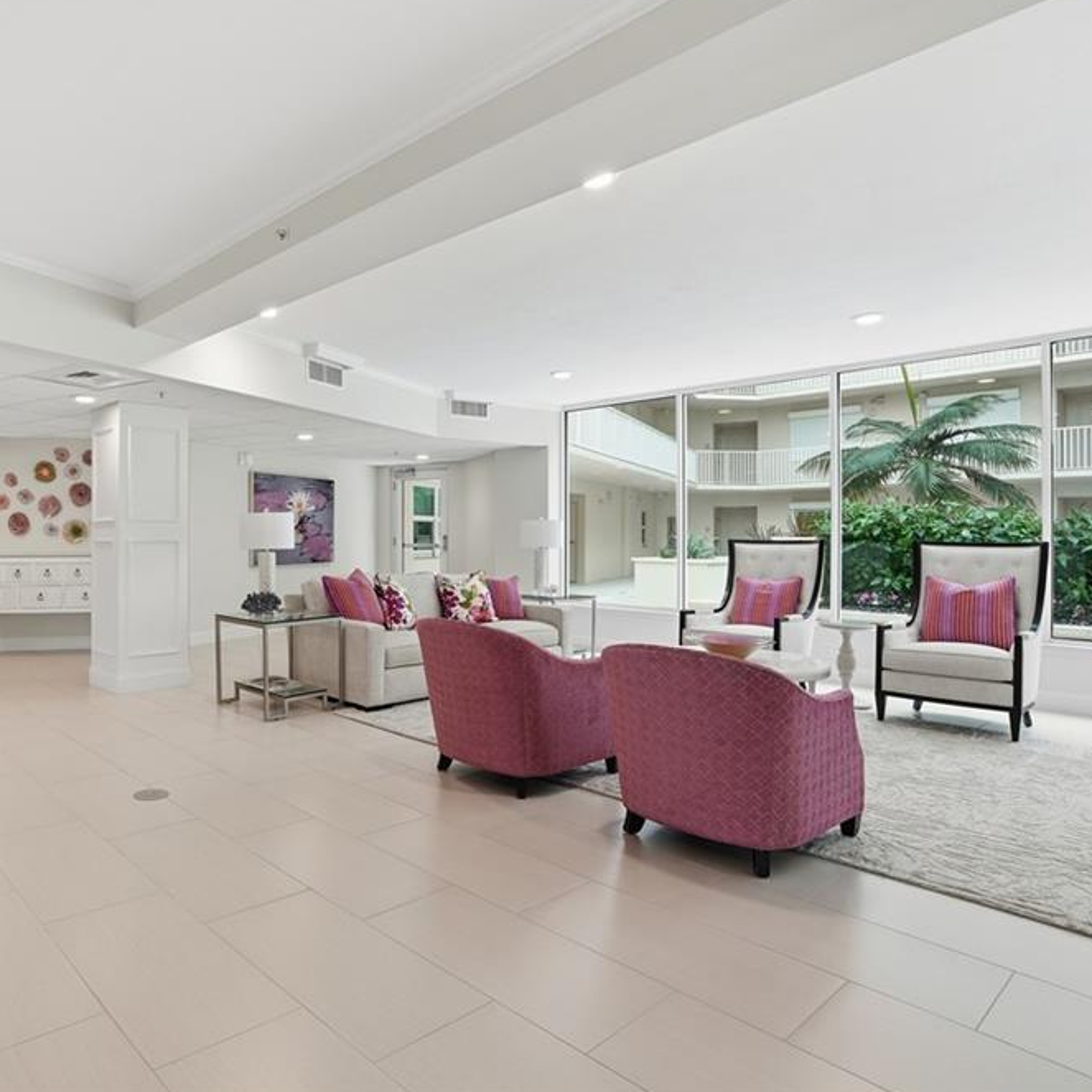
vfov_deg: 72.1
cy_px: 538
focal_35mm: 21
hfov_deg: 69.5
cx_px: 339
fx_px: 749
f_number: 9
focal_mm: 16
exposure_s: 1/125
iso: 400
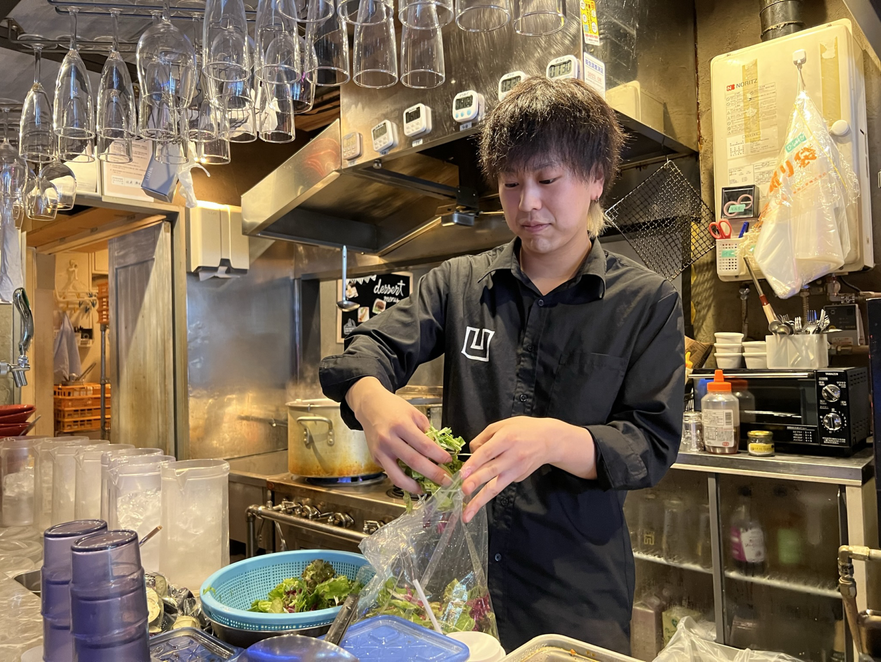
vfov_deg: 53.1
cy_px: 331
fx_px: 662
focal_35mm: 26
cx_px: 440
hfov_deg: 67.3
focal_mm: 5.7
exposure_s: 1/33
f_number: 1.5
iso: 400
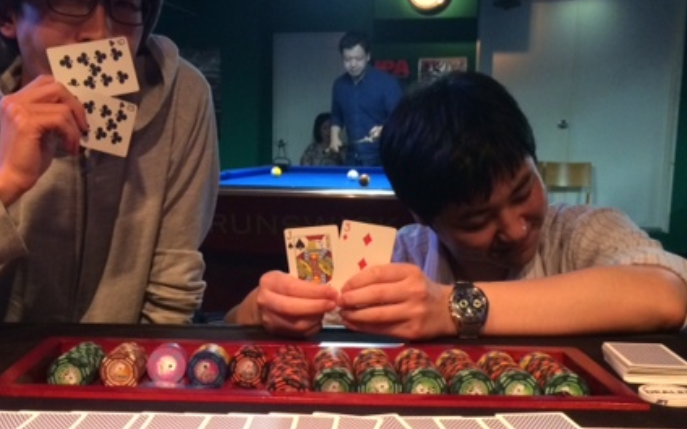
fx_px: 899
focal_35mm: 48
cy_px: 291
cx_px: 284
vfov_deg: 26.7
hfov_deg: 41.7
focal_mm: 4.12
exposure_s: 1/30
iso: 320
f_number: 2.2
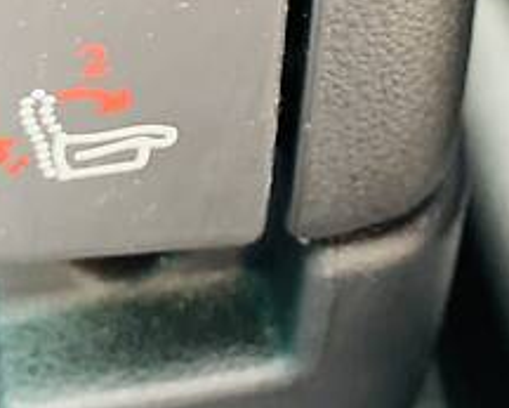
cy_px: -108
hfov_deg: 19.7
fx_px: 1417
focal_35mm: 94
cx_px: 518
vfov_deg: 15.6
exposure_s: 1/52
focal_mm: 4.2
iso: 400
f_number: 1.8
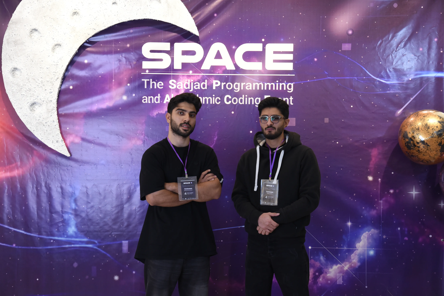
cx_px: 218
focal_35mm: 59
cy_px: 150
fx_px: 728
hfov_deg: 33.9
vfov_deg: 23.0
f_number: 6.3
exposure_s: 1/100
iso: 1600
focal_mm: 58
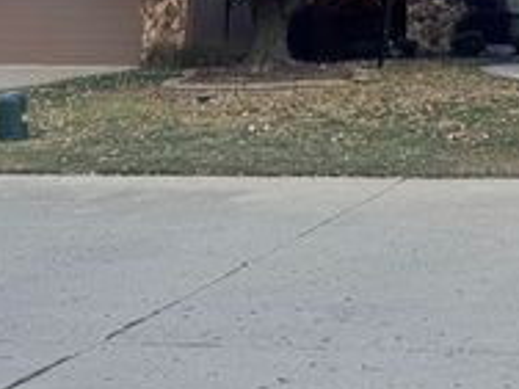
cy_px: -95
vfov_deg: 21.1
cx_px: 632
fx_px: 960
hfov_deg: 26.7
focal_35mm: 64
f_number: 1.78
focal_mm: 6.76
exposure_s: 1/1456
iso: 80
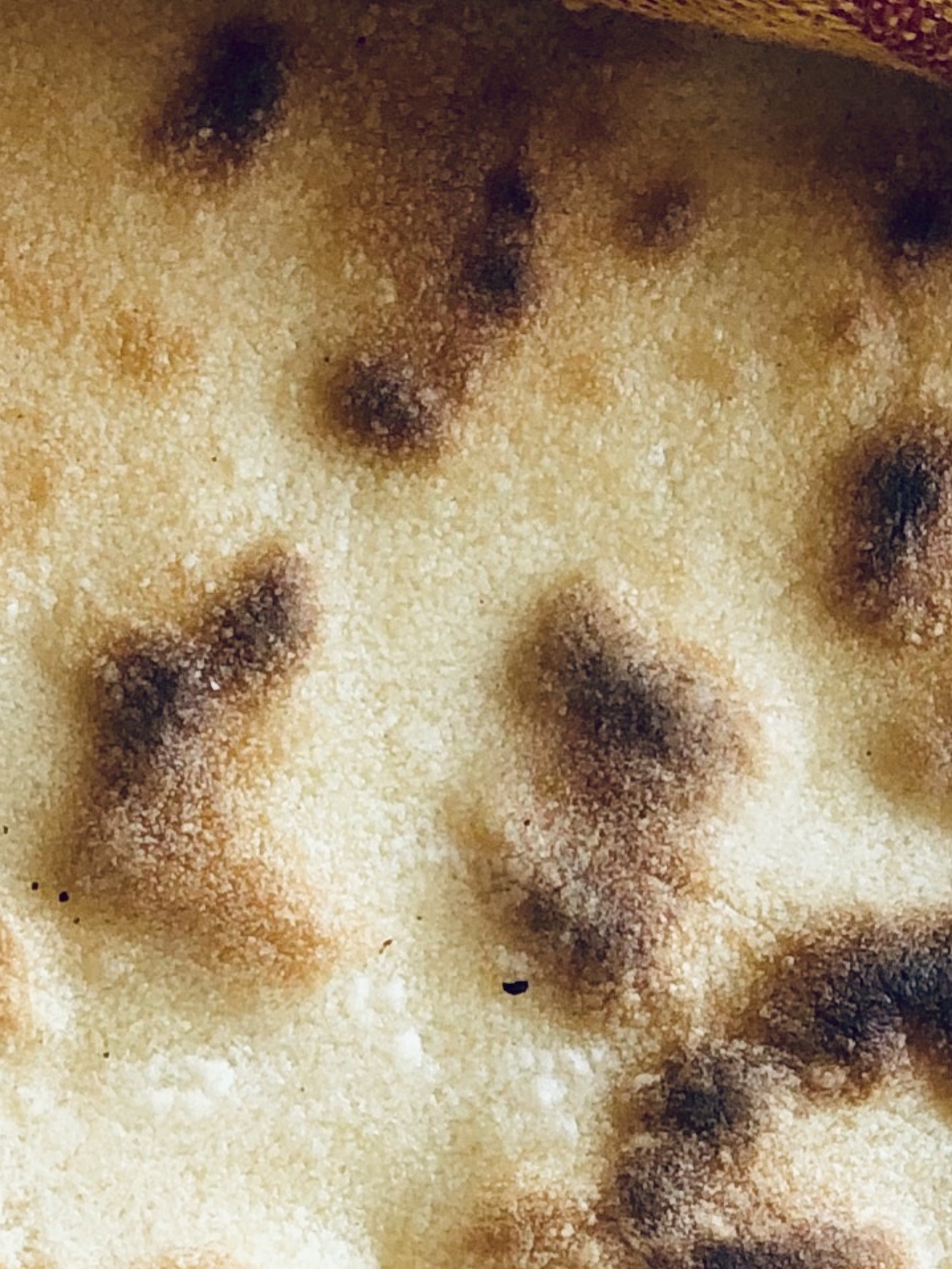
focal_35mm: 219
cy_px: 849
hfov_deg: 6.8
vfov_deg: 9.0
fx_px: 8029
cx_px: 292
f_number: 2.4
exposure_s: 1/60
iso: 16
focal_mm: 6
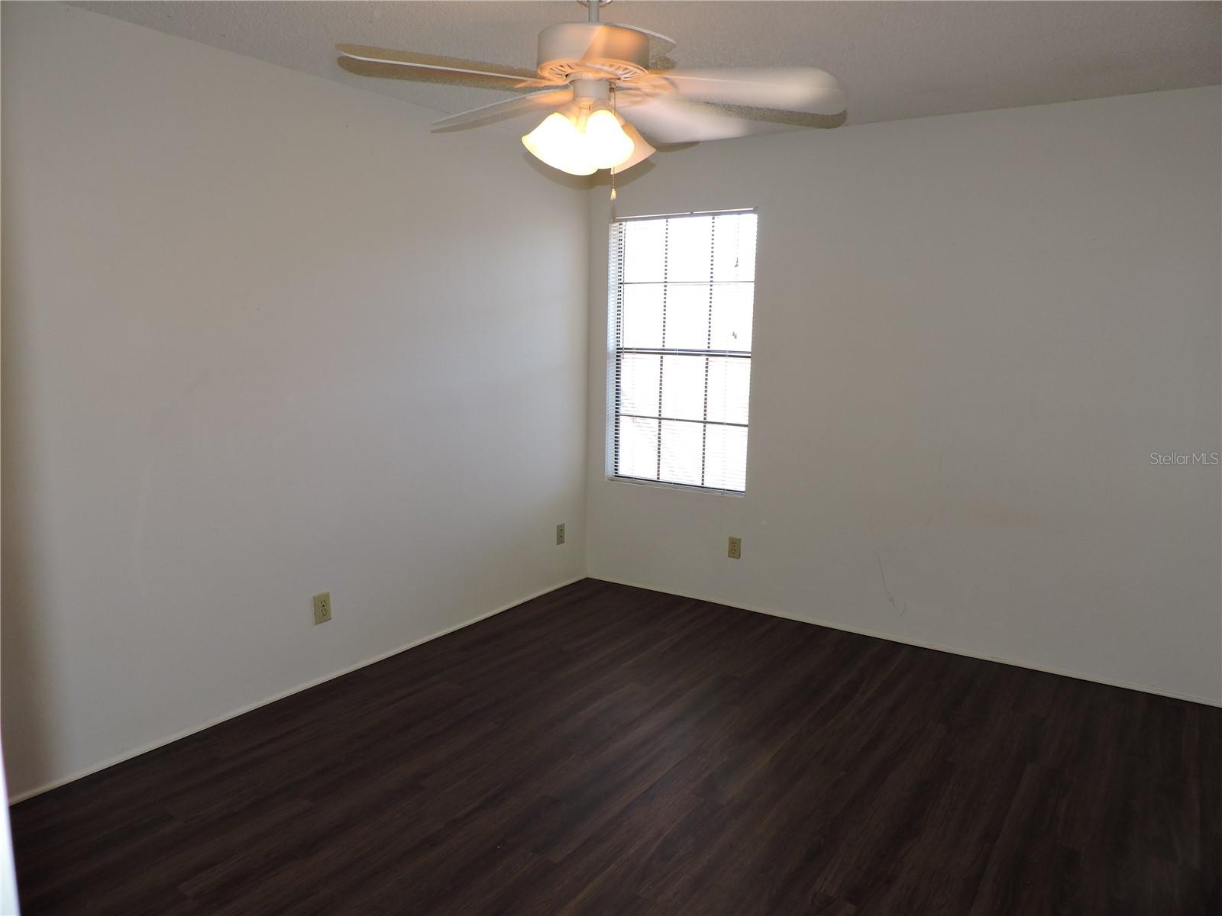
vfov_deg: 56.8
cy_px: 458
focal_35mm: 24
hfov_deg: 71.6
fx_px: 847
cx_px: 611
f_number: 3
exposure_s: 1/30
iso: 100
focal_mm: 4.3
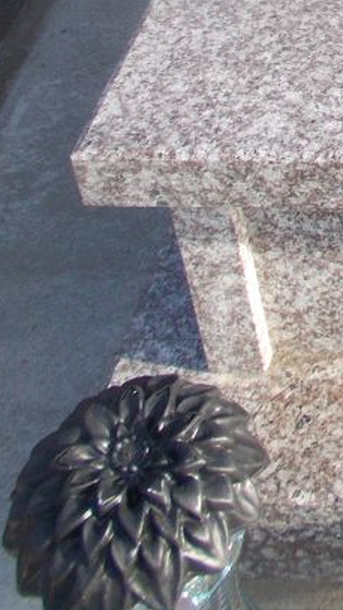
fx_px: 1536
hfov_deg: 11.6
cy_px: -232
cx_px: 653
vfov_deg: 20.1
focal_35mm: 95
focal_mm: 4.6
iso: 80
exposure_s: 1/250
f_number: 3.2
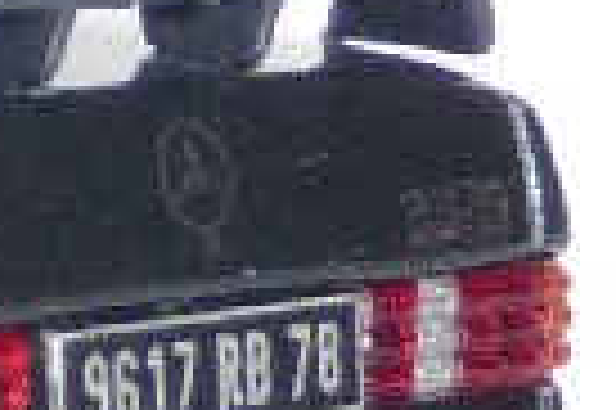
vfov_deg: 2.6
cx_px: -1290
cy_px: 225
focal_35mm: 530
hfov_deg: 3.8
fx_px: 9058
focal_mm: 8.5
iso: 100
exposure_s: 1/30
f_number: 4.2
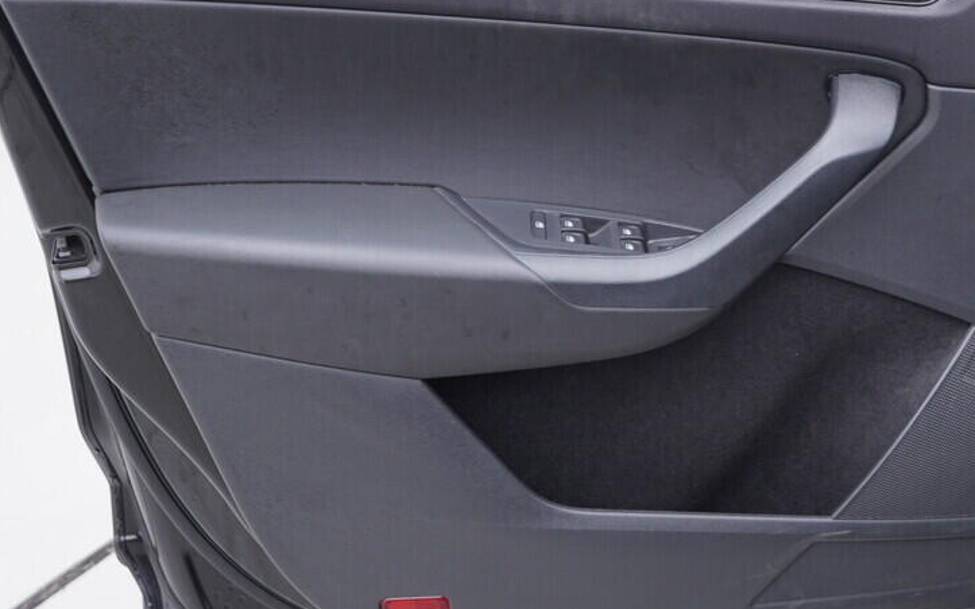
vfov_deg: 24.8
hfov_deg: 38.2
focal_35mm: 52
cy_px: 215
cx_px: 688
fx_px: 1382
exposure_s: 1/40
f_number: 2.8
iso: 160
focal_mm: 24
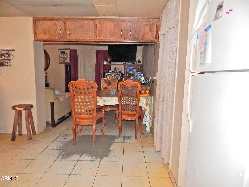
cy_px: 94
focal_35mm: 22
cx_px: 124
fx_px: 158
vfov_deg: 61.1
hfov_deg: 76.4
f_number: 3
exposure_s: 1/30
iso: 200
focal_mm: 4
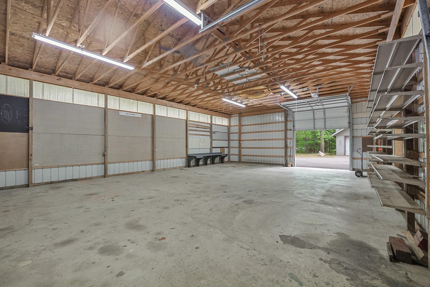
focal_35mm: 14
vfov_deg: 81.3
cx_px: 215
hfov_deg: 104.2
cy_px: 144
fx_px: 167
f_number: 4.5
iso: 5000
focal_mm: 14
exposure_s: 1/400
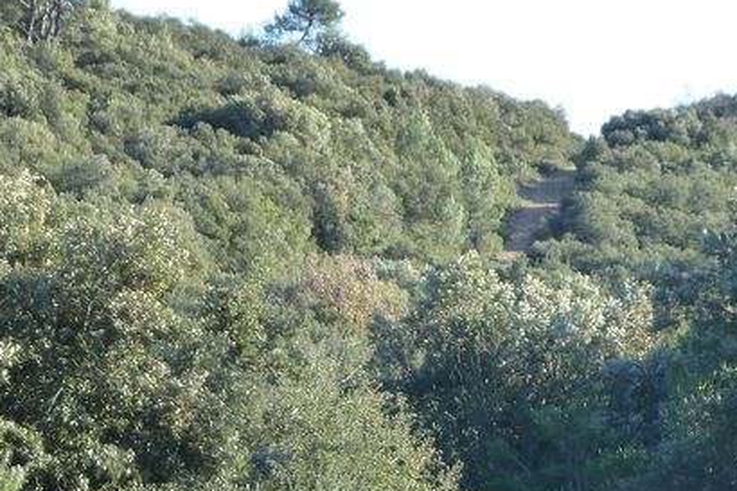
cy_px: 331
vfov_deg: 6.5
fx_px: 4318
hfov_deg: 9.8
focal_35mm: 211
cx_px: 430
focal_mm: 17
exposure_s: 1/125
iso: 125
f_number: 4.3
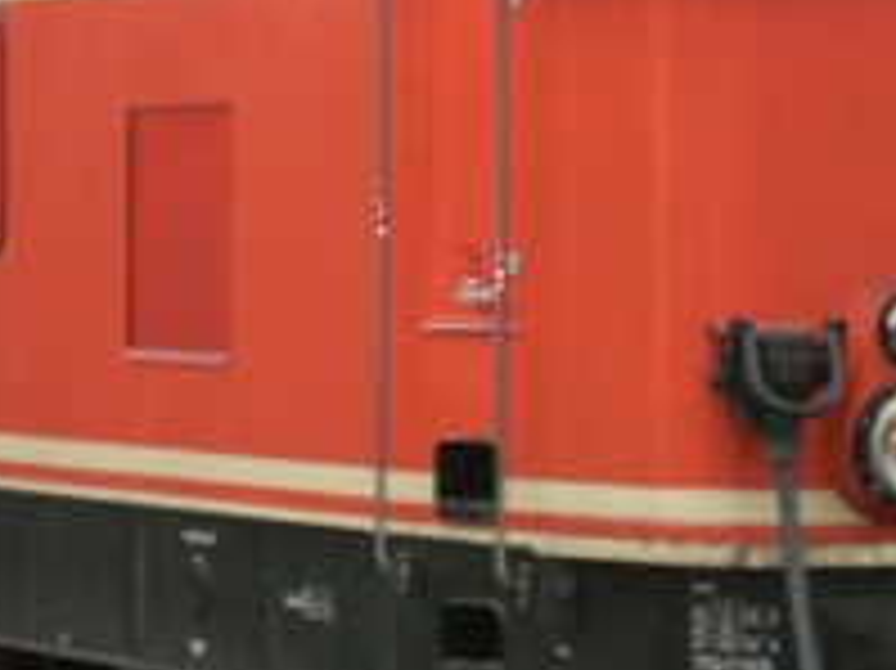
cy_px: 202
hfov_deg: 7.1
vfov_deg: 5.3
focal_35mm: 280
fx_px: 7243
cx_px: 540
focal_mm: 14.49
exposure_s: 1/125
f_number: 5
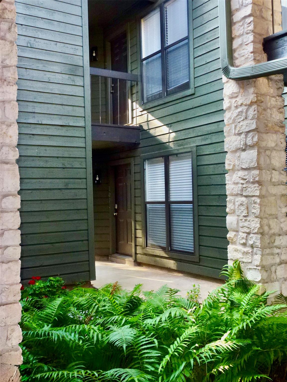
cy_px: 191
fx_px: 398
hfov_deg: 39.7
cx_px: 144
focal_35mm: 36
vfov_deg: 51.4
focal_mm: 6.4
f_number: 3.7
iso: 200
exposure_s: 1/60
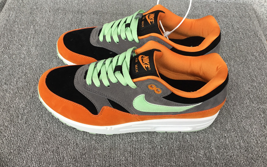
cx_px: 133
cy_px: 71
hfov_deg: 58.1
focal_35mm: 33
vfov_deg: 38.2
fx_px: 240
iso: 40
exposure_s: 1/100
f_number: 2.4
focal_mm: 3.3
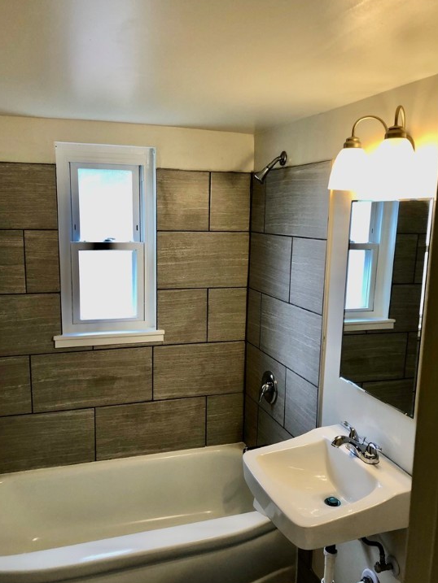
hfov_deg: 46.8
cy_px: 306
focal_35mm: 30
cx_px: 213
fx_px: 506
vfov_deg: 59.9
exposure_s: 1/40
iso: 25
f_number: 1.8
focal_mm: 4
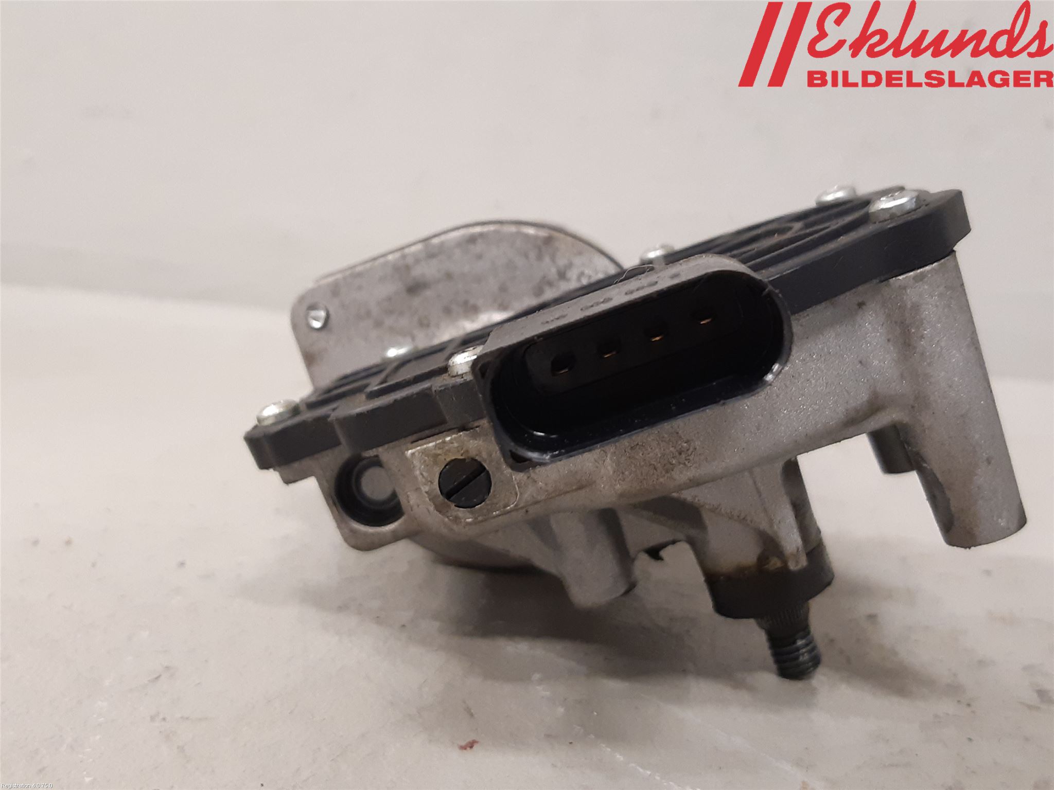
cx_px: 527
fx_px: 792
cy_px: 395
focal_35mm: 26
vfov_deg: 53.1
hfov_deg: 67.3
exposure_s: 1/33
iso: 200
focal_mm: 3.93
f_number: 1.7
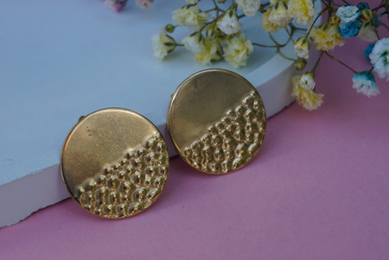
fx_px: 746
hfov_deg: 29.2
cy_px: 130
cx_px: 194
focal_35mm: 69
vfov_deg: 19.7
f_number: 9
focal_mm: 46
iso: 100
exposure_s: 1/100
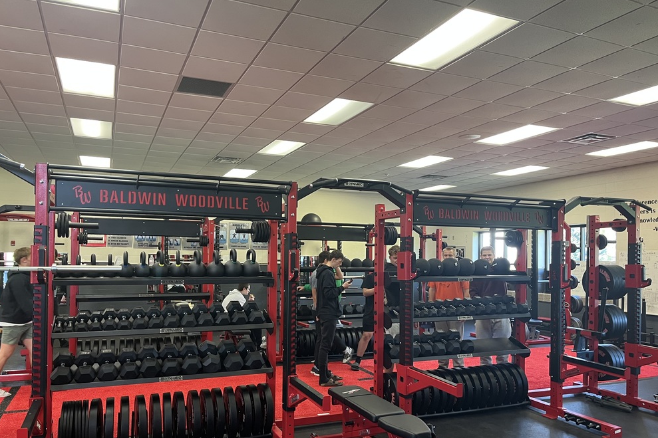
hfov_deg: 65.5
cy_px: 253
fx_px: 512
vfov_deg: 46.2
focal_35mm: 28
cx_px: 324
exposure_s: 1/60
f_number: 1.6
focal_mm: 5.1
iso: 200
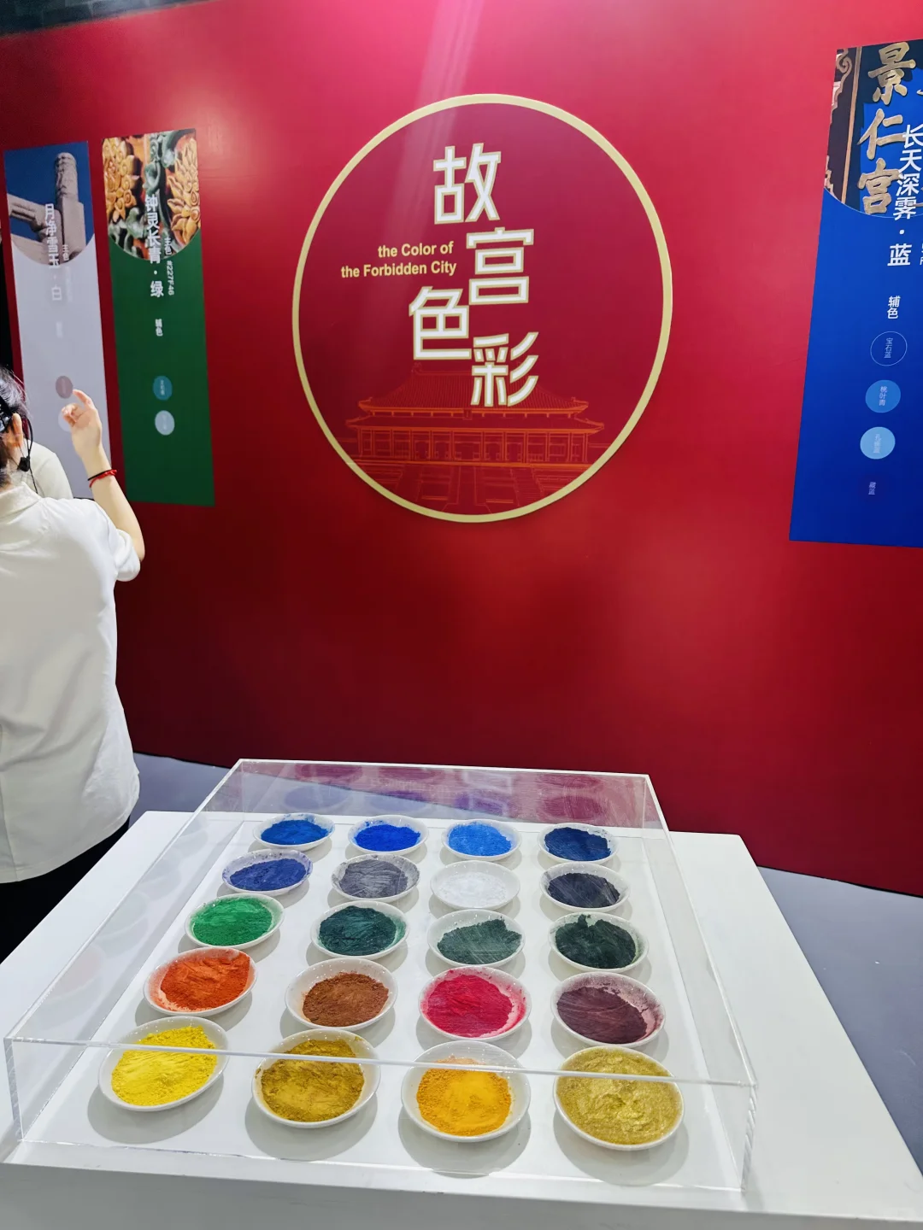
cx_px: 462
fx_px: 853
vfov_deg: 71.6
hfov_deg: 56.8
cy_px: 615
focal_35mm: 24
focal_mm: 6.86
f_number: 1.78
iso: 64
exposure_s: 1/100
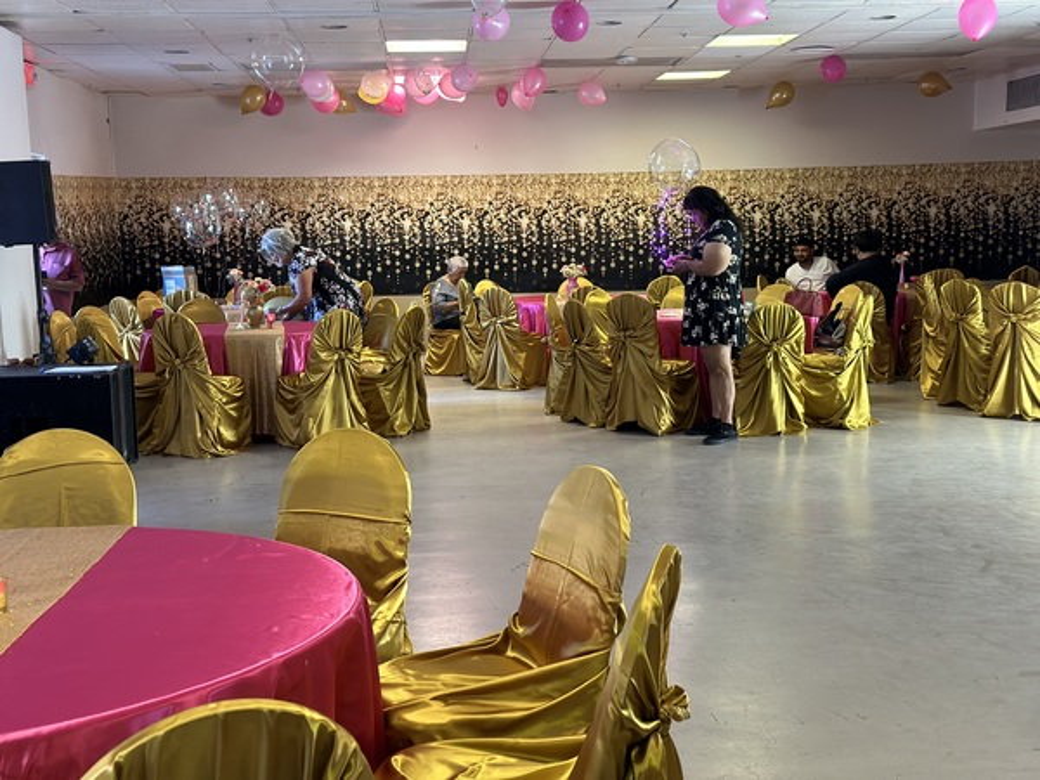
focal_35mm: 48
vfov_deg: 30.3
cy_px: 390
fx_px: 1442
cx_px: 520
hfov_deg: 39.7
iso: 250
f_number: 1.78
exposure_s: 1/40
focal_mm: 6.86
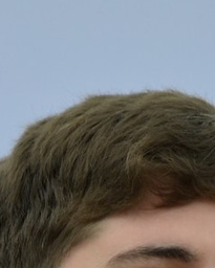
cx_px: -34
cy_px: 677
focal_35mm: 1406
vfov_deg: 1.4
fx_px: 11177
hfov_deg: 1.1
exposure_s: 1/2500
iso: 250
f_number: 2.8
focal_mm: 150
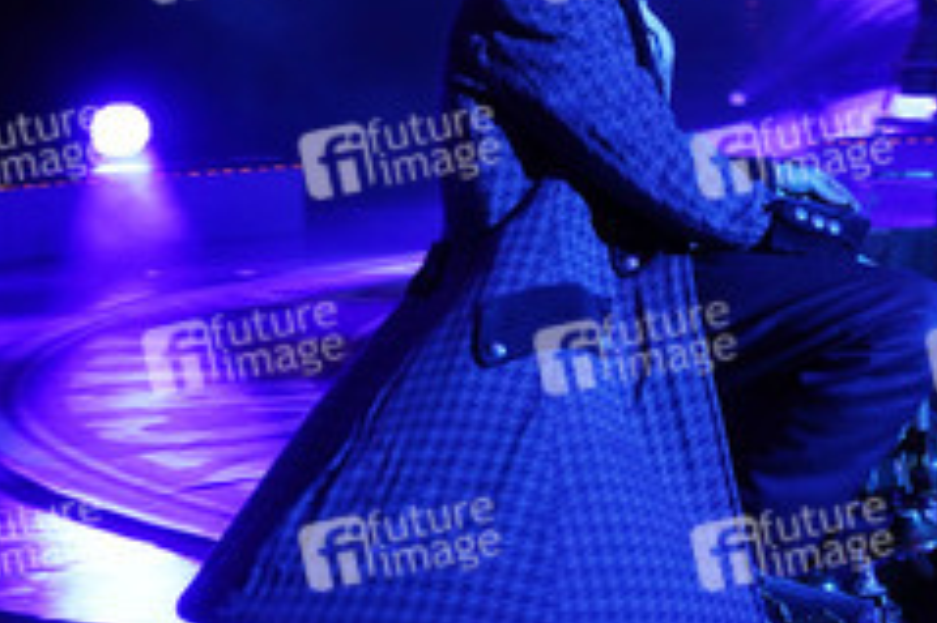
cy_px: 55
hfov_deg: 23.7
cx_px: 688
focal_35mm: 85
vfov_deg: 15.8
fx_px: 2211
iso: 1600
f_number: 8
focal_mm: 45
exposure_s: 1/125
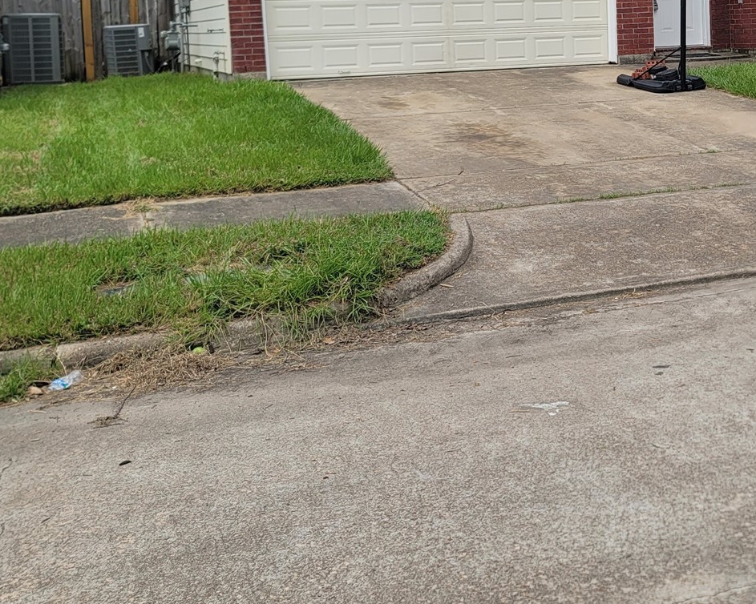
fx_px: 1186
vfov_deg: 27.9
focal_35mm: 53
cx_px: 622
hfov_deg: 34.1
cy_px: 105
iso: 20
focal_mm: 7
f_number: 1.8
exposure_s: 1/794
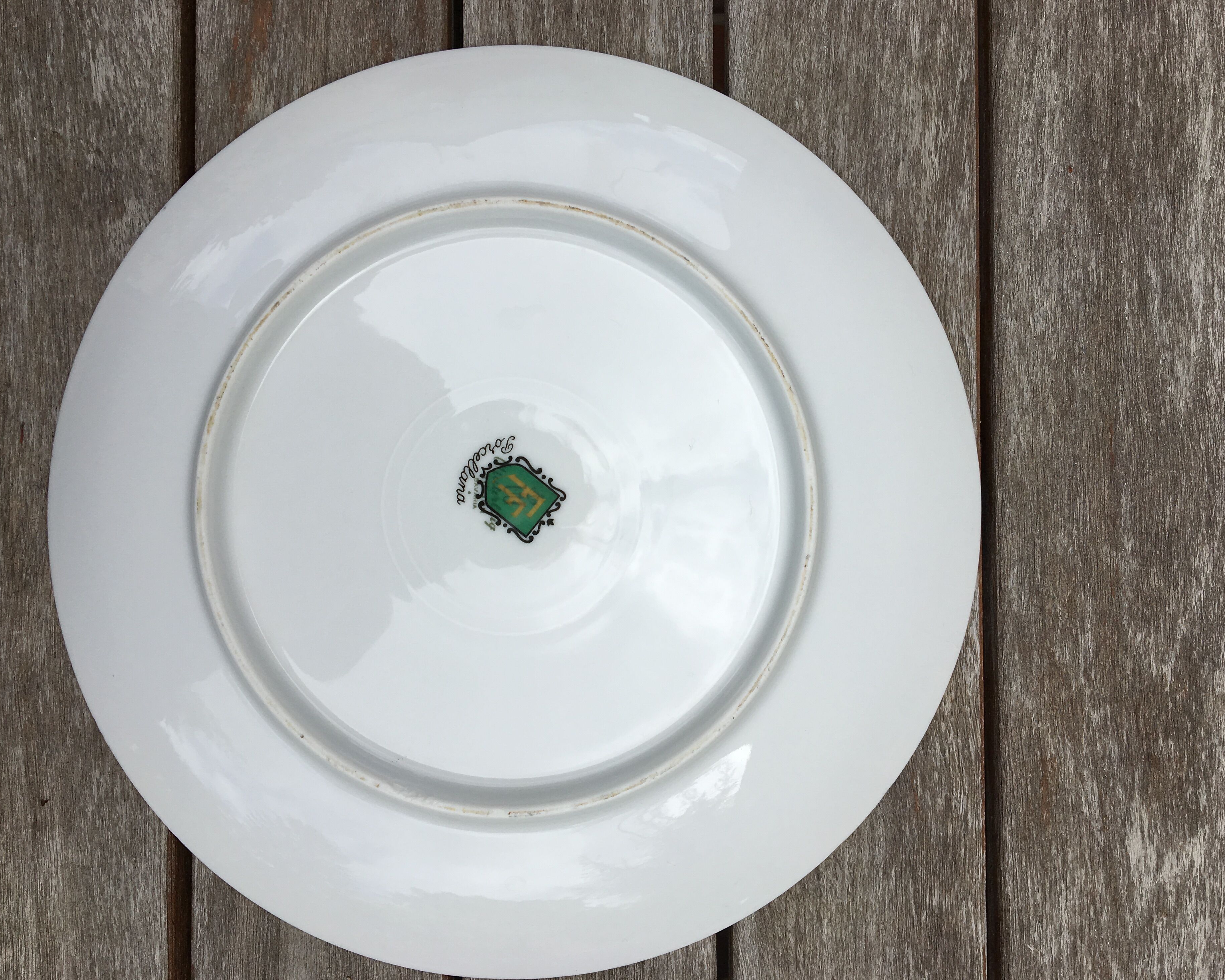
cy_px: 492
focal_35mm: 31
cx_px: 608
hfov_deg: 57.2
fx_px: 1124
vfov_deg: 47.1
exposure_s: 1/1304
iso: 25
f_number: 2.2
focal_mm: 4.15
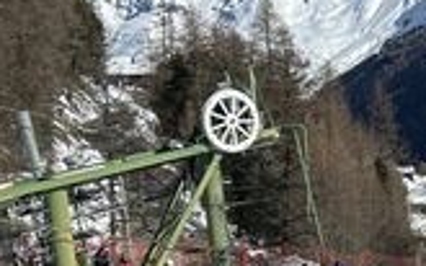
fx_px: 1741
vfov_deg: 8.7
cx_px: 656
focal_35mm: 150
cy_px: 278
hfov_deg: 13.1
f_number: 1.5
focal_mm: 5.7
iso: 50
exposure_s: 1/7463
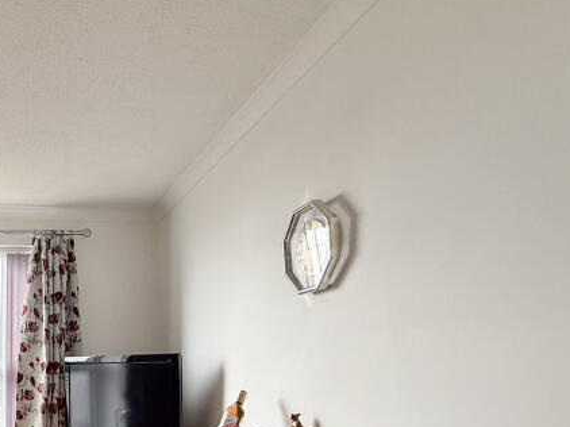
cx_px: -85
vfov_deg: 39.0
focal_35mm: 34
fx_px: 560
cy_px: 380
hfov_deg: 40.9
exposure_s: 1/161
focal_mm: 2.22
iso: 64
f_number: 2.2
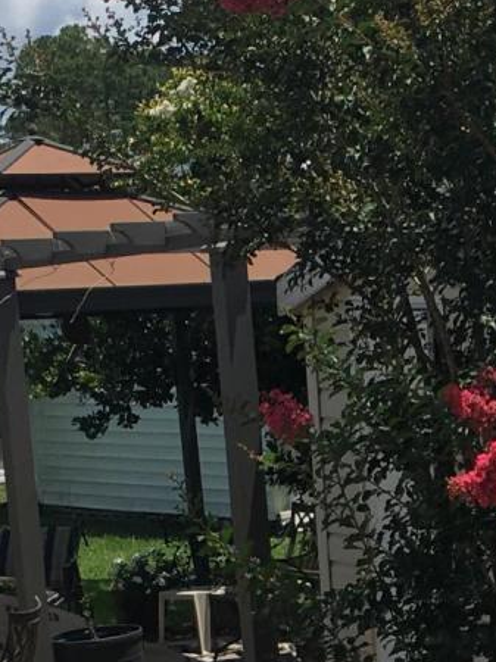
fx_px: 2467
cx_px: 621
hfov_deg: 11.2
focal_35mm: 129
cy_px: 733
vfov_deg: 14.9
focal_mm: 4.15
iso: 25
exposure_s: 1/1637
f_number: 2.2
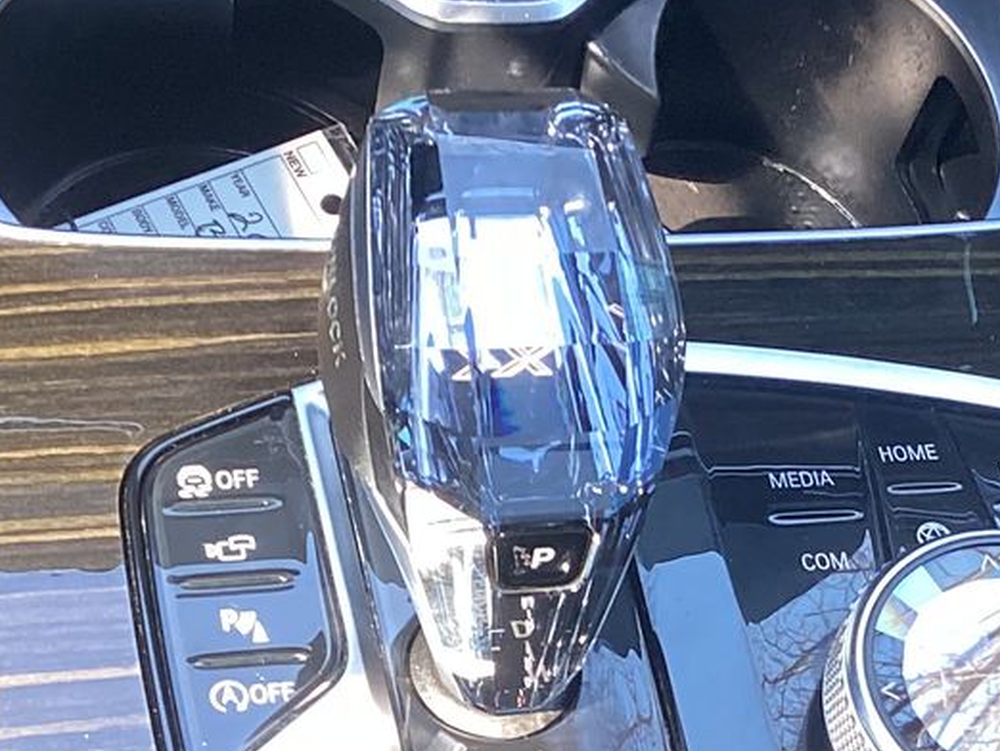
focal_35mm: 95
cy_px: 822
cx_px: 900
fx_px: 2746
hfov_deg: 20.2
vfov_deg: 15.2
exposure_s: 1/60
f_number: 2.4
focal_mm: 3.3
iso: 100
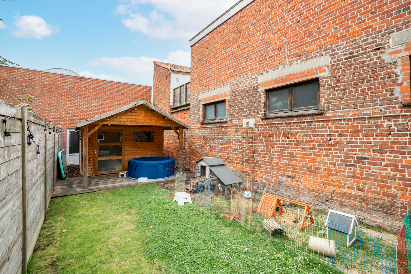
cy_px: 137
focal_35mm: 16
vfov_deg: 73.8
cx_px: 206
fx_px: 183
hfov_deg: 96.7
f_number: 11
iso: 320
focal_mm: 16
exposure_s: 1/160
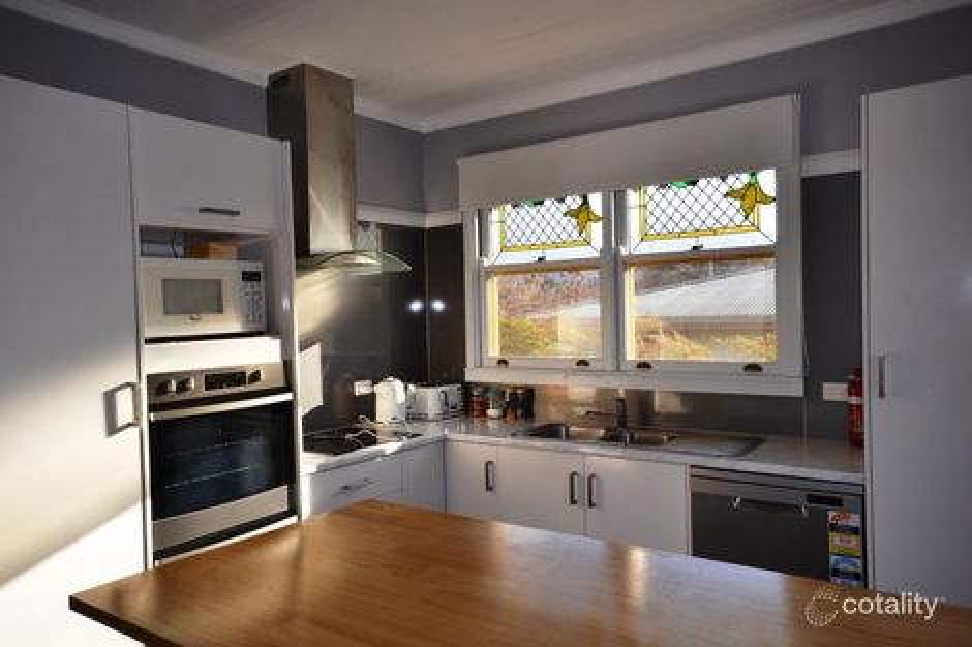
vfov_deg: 50.4
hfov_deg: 70.5
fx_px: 688
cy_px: 324
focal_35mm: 26
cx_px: 486
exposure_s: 1/60
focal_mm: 17
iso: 200
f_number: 11
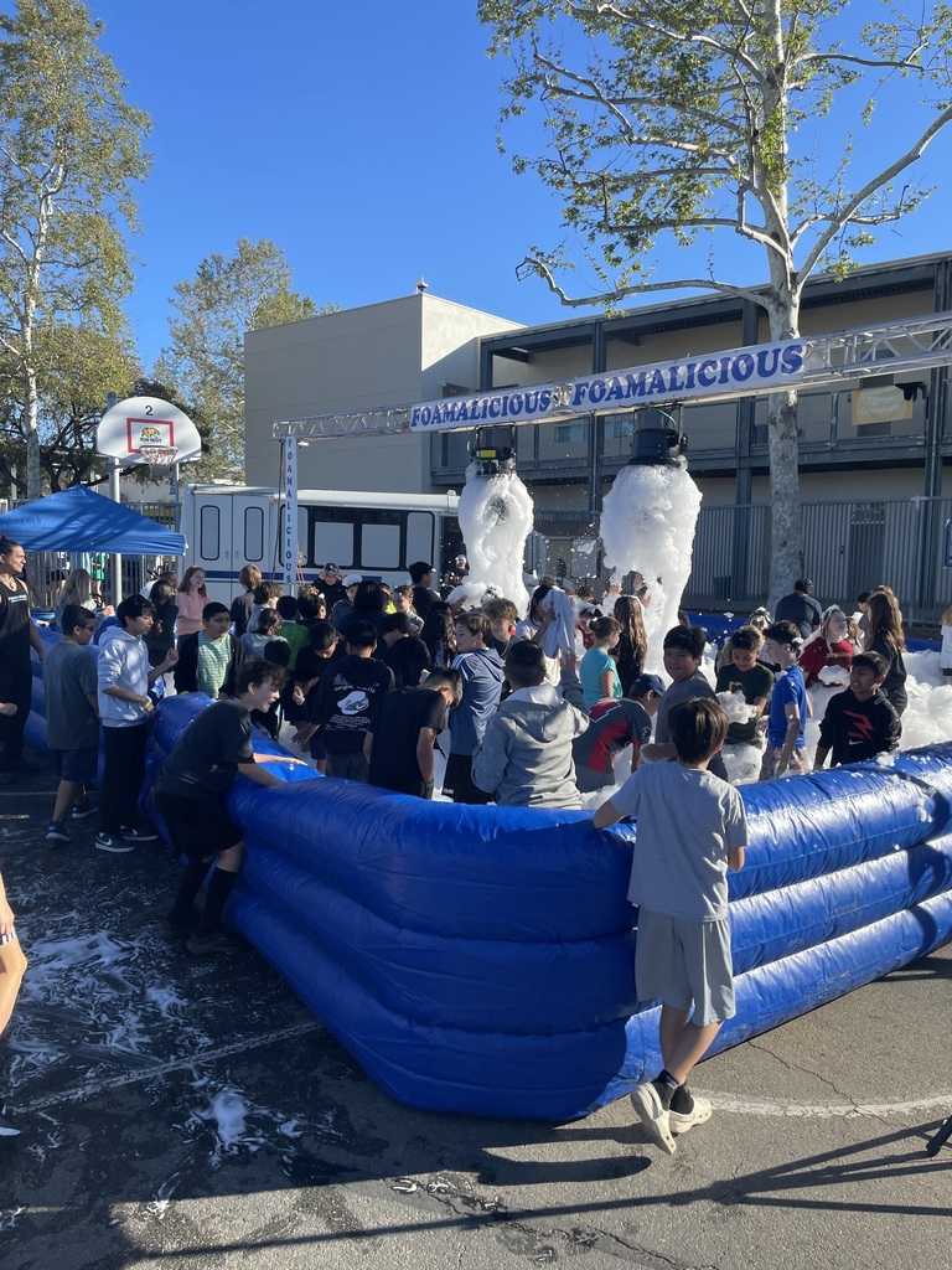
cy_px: 635
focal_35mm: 26
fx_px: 953
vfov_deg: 67.3
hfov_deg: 53.1
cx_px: 476
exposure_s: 1/1642
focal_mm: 4.2
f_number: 1.6
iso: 32
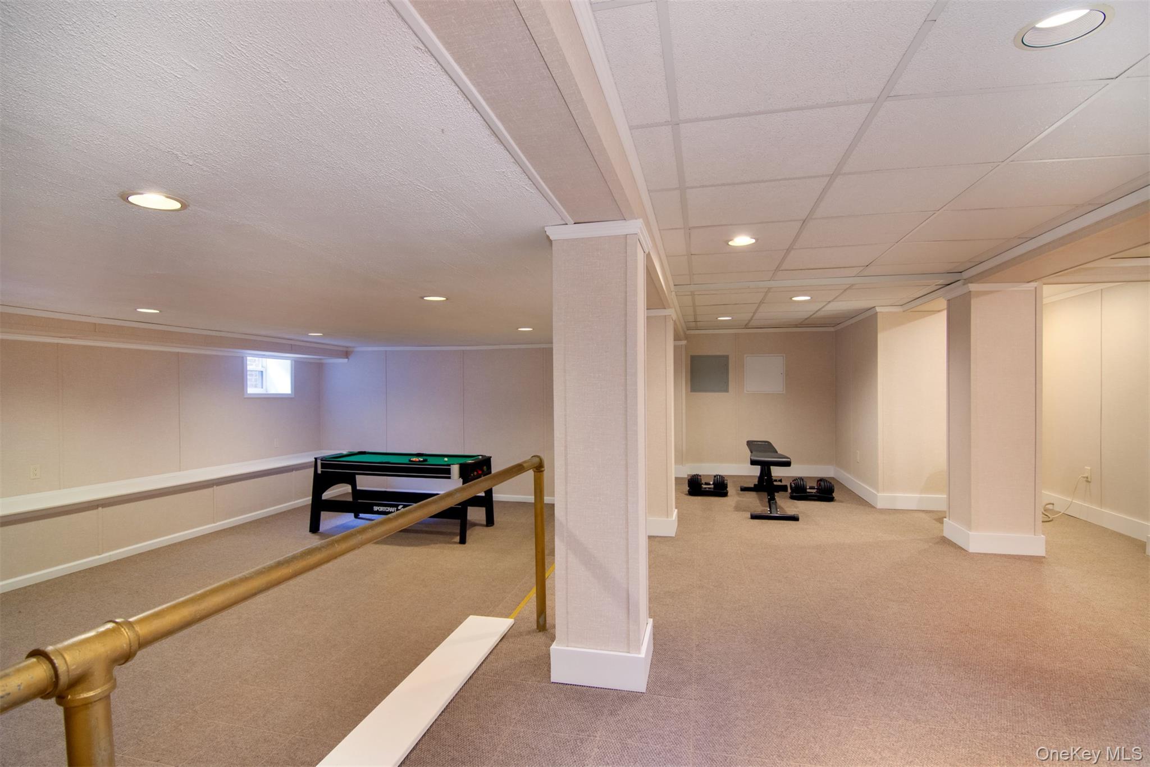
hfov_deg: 95.0
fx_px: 527
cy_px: 384
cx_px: 575
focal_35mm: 16
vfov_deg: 72.0
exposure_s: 1/20
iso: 640
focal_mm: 11
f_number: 8
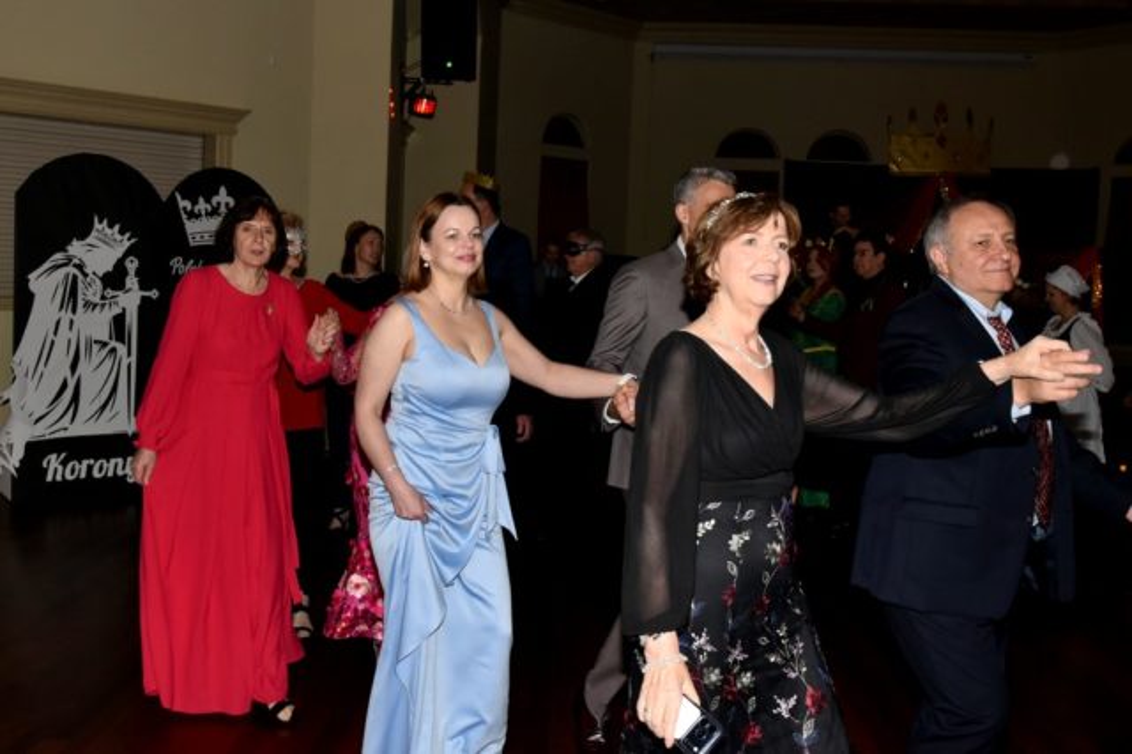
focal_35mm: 30
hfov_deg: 62.0
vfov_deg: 43.6
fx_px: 943
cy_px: 377
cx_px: 566
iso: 1600
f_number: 6.3
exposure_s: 1/60
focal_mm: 30
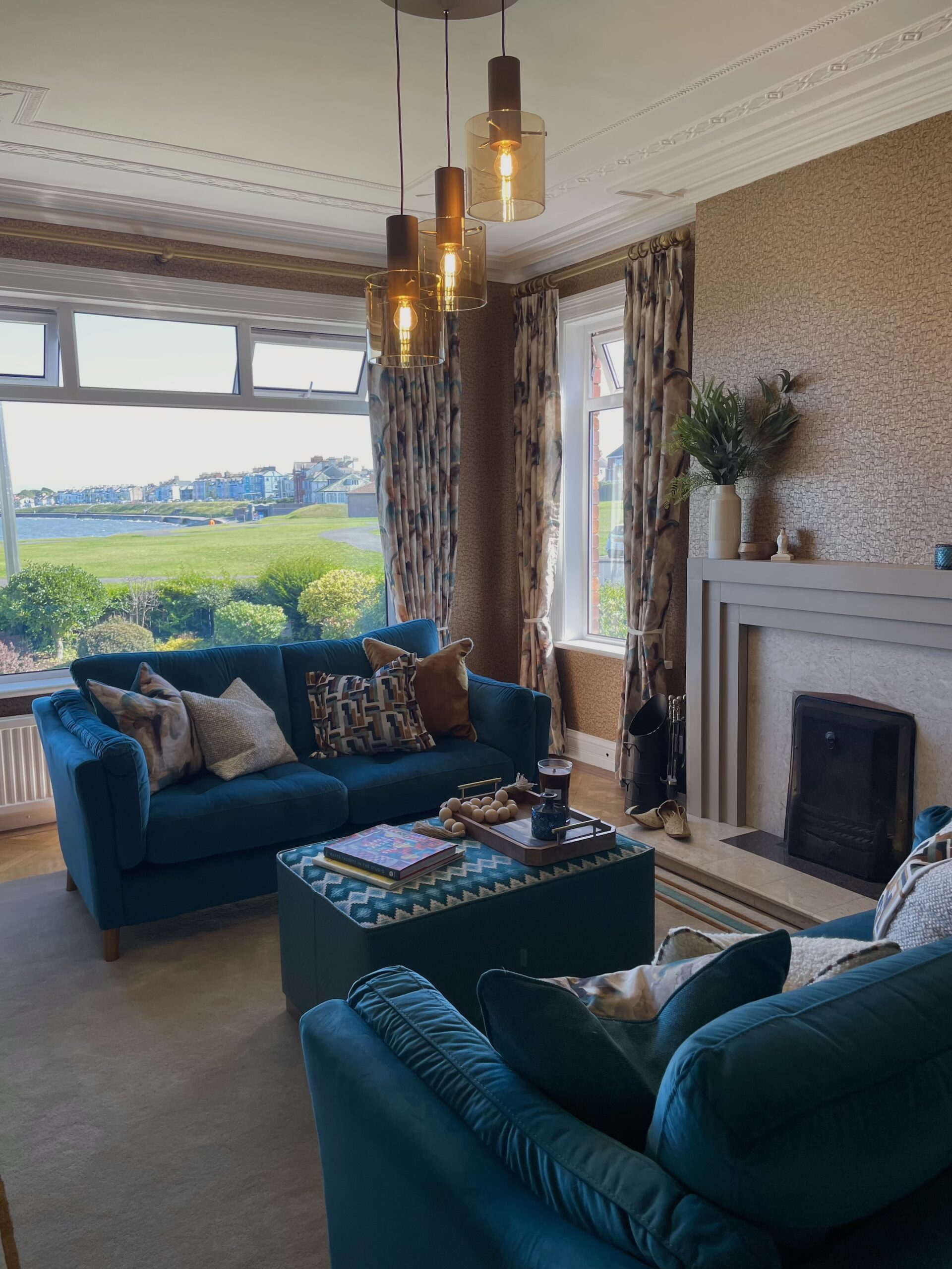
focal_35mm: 26
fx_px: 953
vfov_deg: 67.3
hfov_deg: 53.1
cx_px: 476
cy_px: 634
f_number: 1.6
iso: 32
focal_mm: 4.2
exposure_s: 1/163
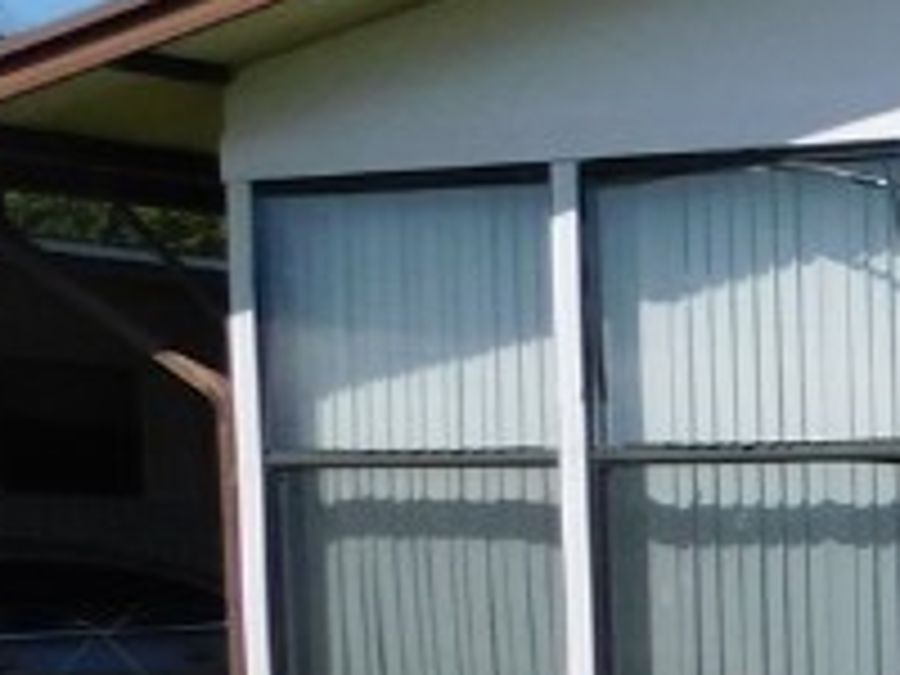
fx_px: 3068
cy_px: 886
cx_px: 2236
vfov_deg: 12.2
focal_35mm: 118
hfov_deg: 12.6
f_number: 6
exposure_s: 1/800
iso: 125
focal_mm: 4
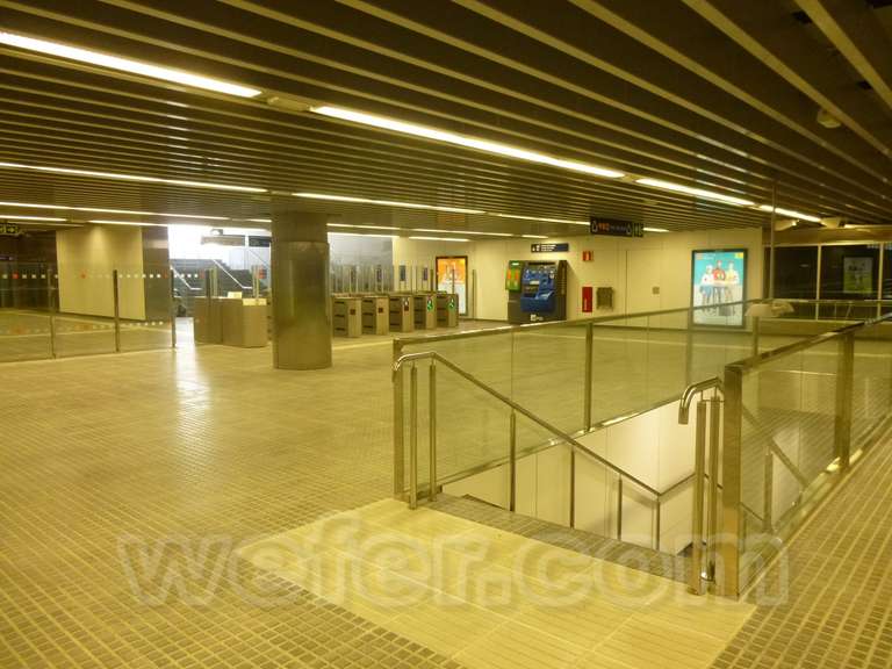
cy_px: 334
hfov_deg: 69.4
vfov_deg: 54.9
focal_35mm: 25
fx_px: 644
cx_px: 446
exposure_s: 1/50
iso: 400
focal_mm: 4.5
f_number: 3.1
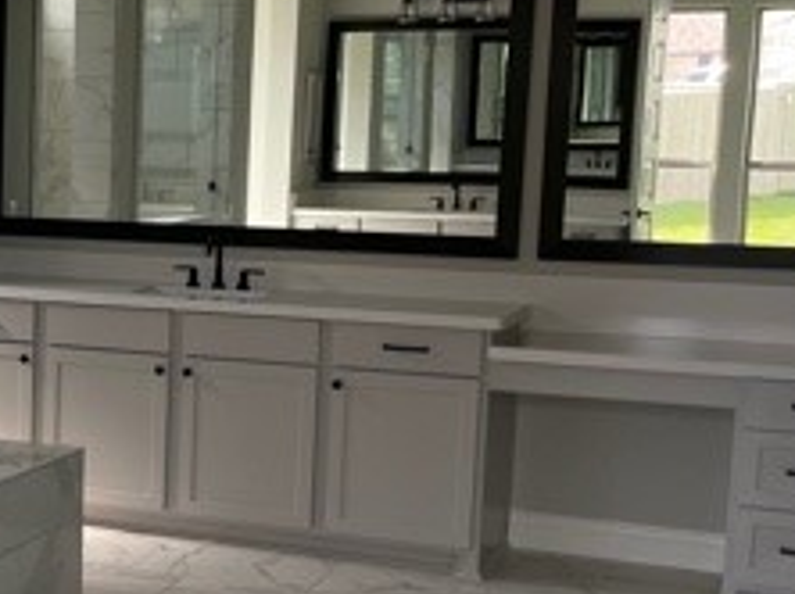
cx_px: -125
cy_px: 344
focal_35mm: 75
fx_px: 1721
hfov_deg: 24.0
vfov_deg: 19.6
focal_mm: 4.2
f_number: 1.6
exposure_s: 1/121
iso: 40
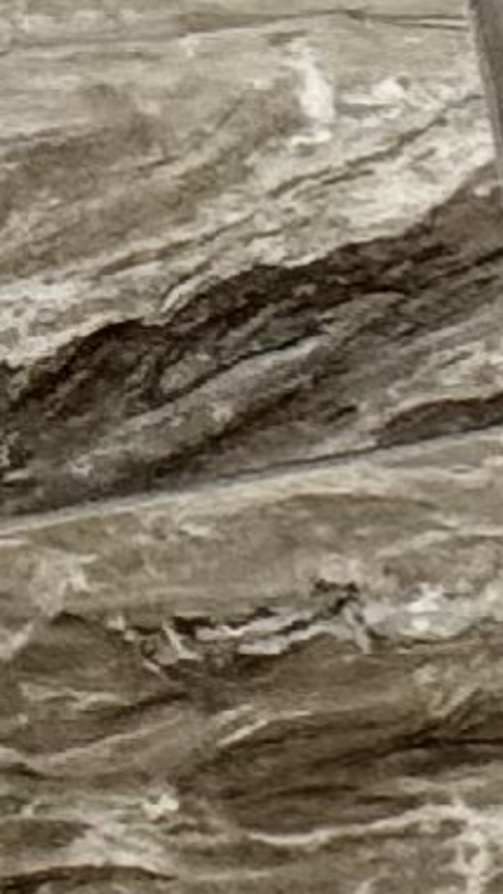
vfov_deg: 13.1
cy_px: 33
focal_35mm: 162
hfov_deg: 5.6
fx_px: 3838
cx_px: 2510
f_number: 2.2
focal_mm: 2.22
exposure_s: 1/60
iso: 250
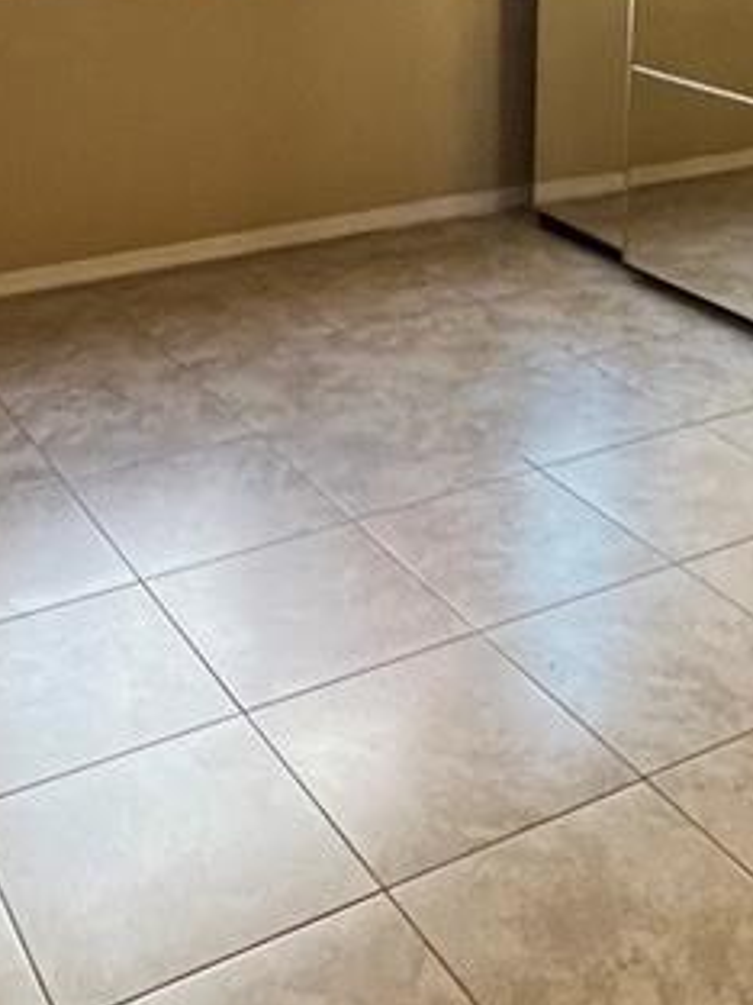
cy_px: -19
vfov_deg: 34.4
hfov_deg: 29.1
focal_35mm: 50
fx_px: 1450
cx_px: 402
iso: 250
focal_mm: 1.57
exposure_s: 1/120
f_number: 1.8
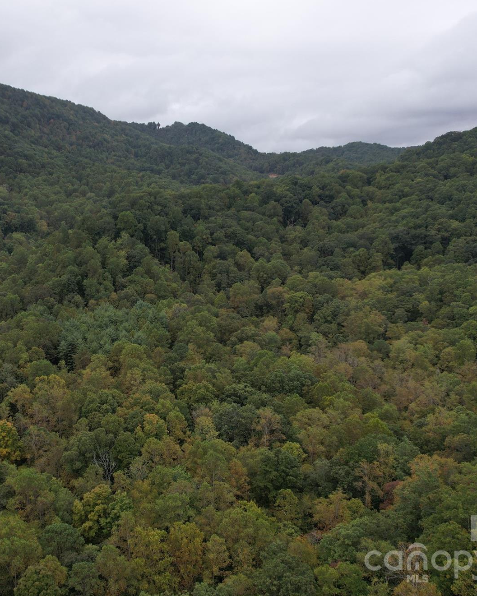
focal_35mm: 32
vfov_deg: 55.7
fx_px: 565
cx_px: 157
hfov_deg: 45.1
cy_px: 292
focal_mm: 8.38
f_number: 2.8
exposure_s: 1/725
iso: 100
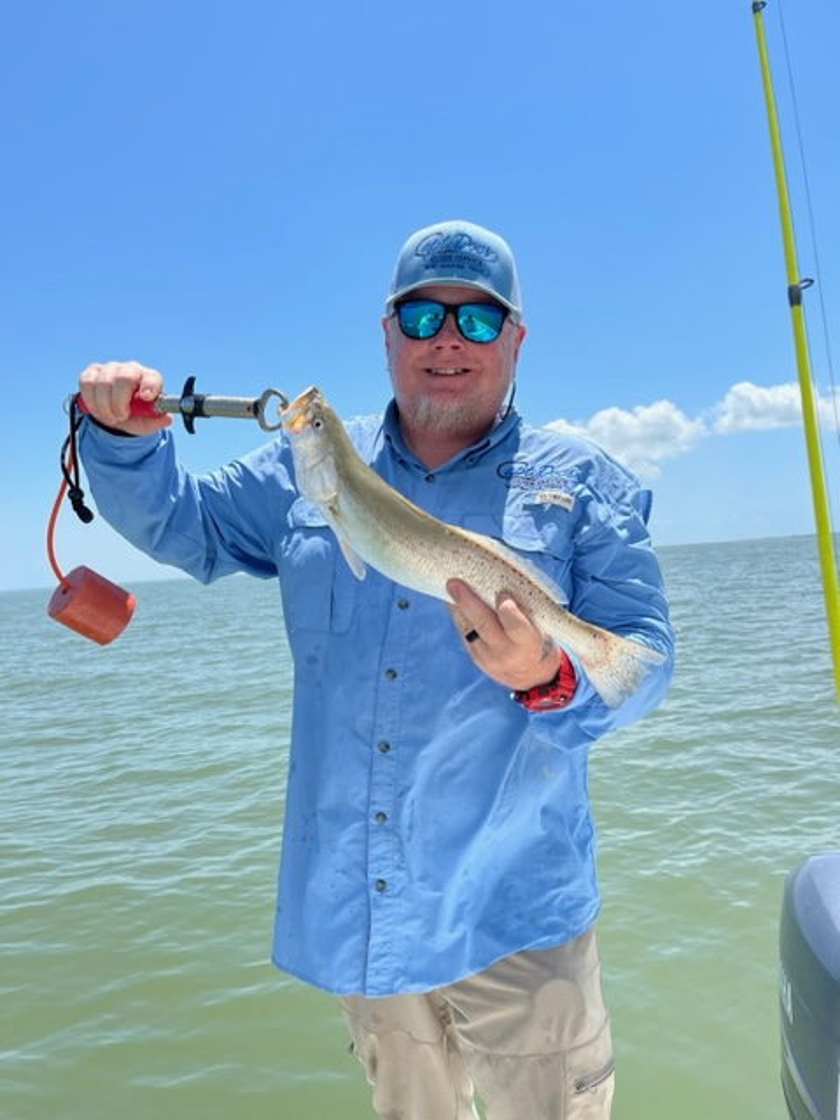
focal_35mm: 26
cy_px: 560
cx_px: 420
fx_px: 841
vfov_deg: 67.3
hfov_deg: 53.1
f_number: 1.6
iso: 32
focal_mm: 5.1
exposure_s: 1/4049
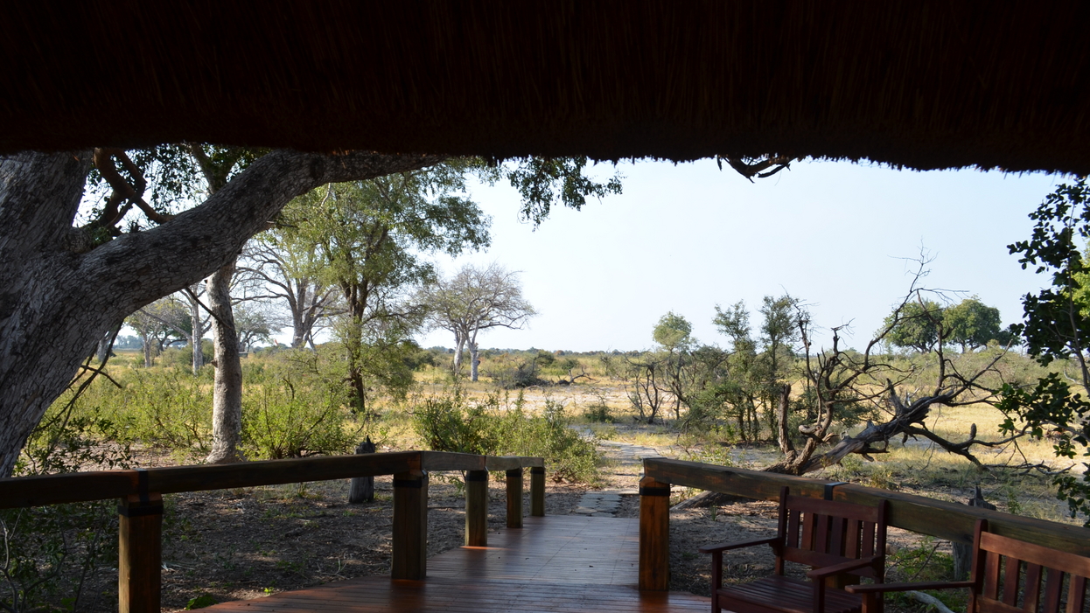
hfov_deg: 66.1
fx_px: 838
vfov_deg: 40.1
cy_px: 358
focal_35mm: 29
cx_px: 535
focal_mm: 18
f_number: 8
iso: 200
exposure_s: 1/200
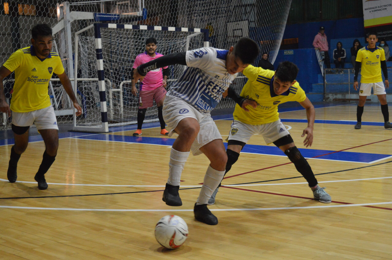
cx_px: 196
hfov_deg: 37.9
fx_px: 571
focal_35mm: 52
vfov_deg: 25.7
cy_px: 130
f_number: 4.5
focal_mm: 35
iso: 3200
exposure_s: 1/200
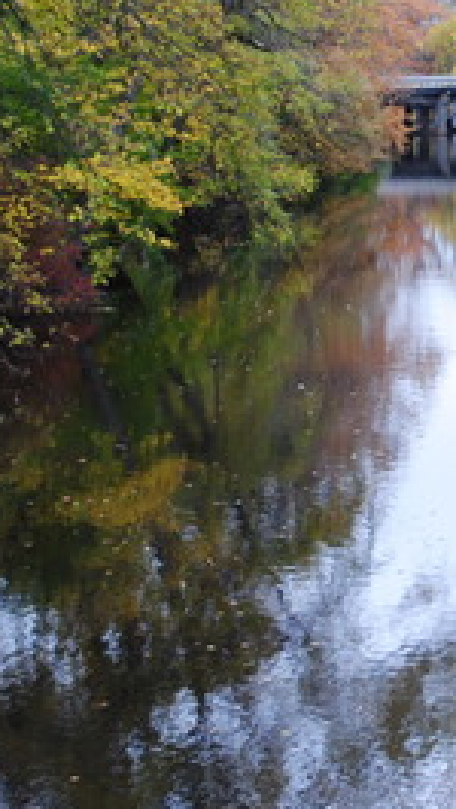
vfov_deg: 17.6
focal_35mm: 121
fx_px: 2596
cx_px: 836
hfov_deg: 9.5
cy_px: 173
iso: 400
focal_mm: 32
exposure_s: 1/50
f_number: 4.8
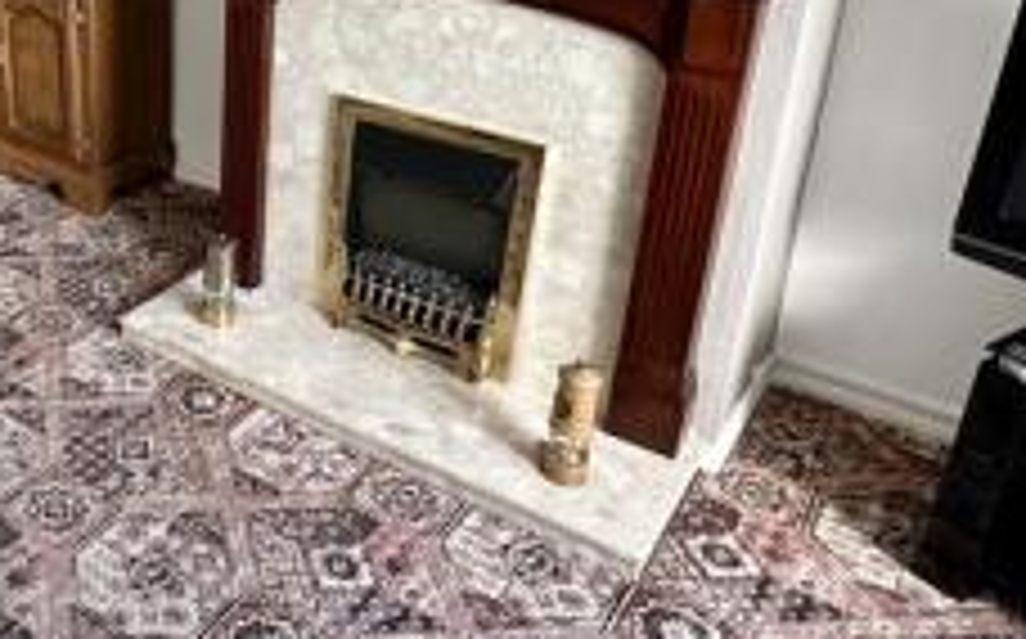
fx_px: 1062
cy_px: 101
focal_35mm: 38
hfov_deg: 45.4
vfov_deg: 32.3
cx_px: 56
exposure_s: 1/75
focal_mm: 2.22
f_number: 2.2
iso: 320
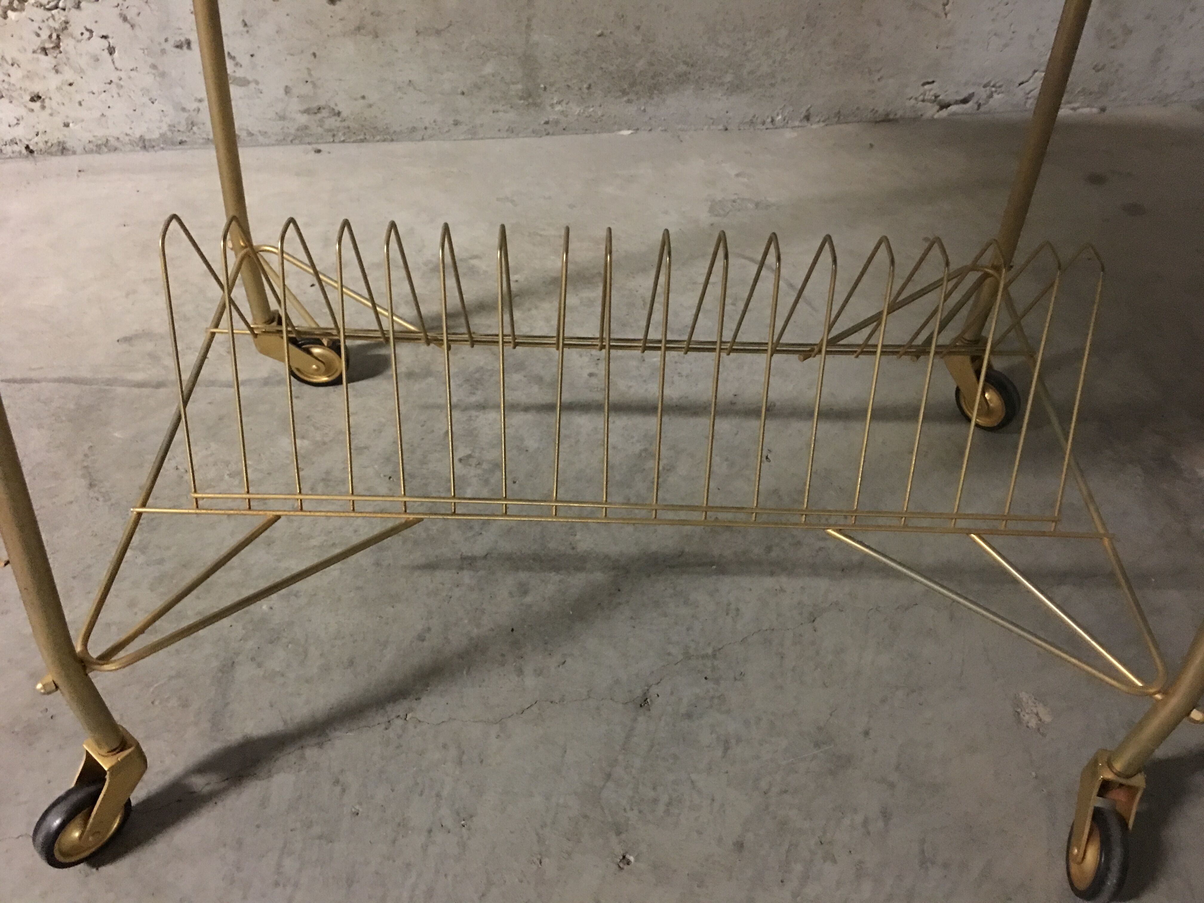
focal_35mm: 29
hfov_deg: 61.7
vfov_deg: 48.2
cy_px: 452
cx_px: 602
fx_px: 1009
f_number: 2.2
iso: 125
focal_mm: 4.15
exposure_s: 1/4
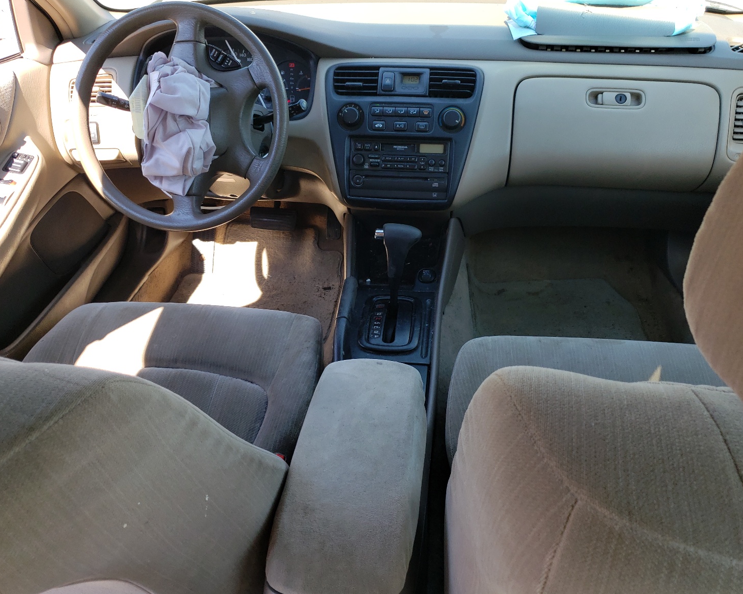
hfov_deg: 62.2
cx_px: 380
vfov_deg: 51.5
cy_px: 295
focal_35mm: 28
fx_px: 616
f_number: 1.5
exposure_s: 1/294
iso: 50
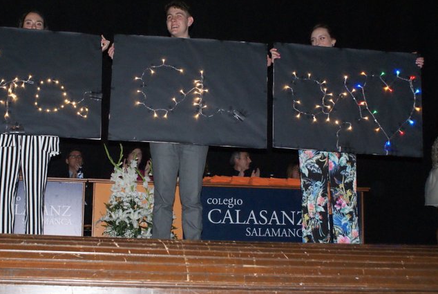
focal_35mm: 53
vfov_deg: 25.6
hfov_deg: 37.3
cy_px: 145
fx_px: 646
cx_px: 170
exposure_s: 1/60
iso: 1600
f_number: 5
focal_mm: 28
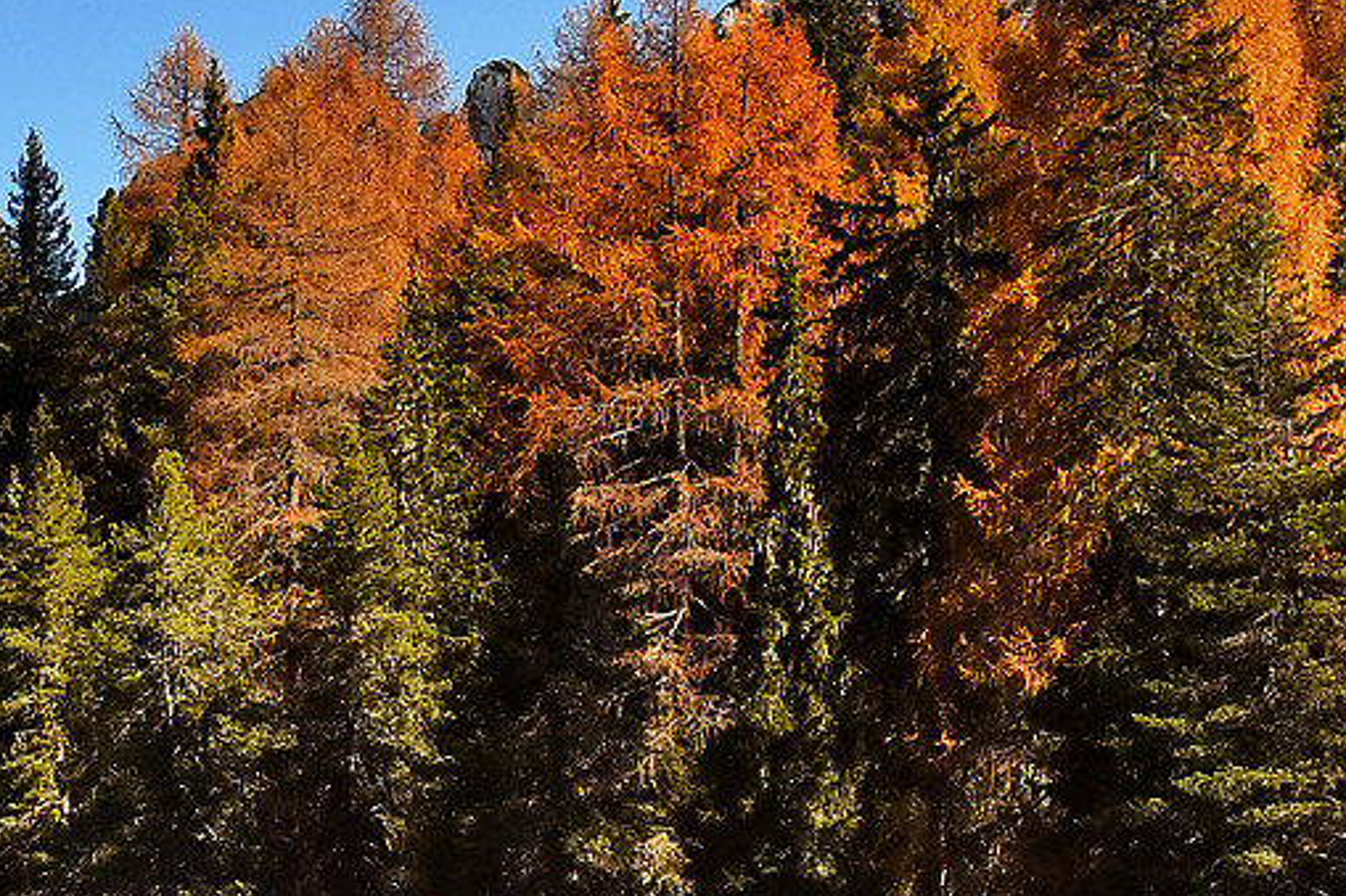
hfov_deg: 13.3
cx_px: -219
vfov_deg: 9.0
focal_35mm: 151
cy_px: 1111
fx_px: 5644
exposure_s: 1/125
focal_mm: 32
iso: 200
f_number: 14
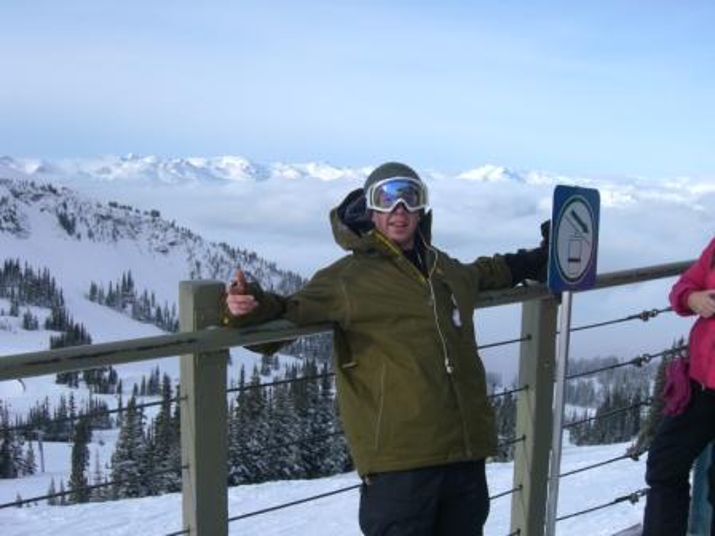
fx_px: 785
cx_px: 358
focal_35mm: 38
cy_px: 268
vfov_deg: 37.7
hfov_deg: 49.0
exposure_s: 1/200
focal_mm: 7.9
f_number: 8
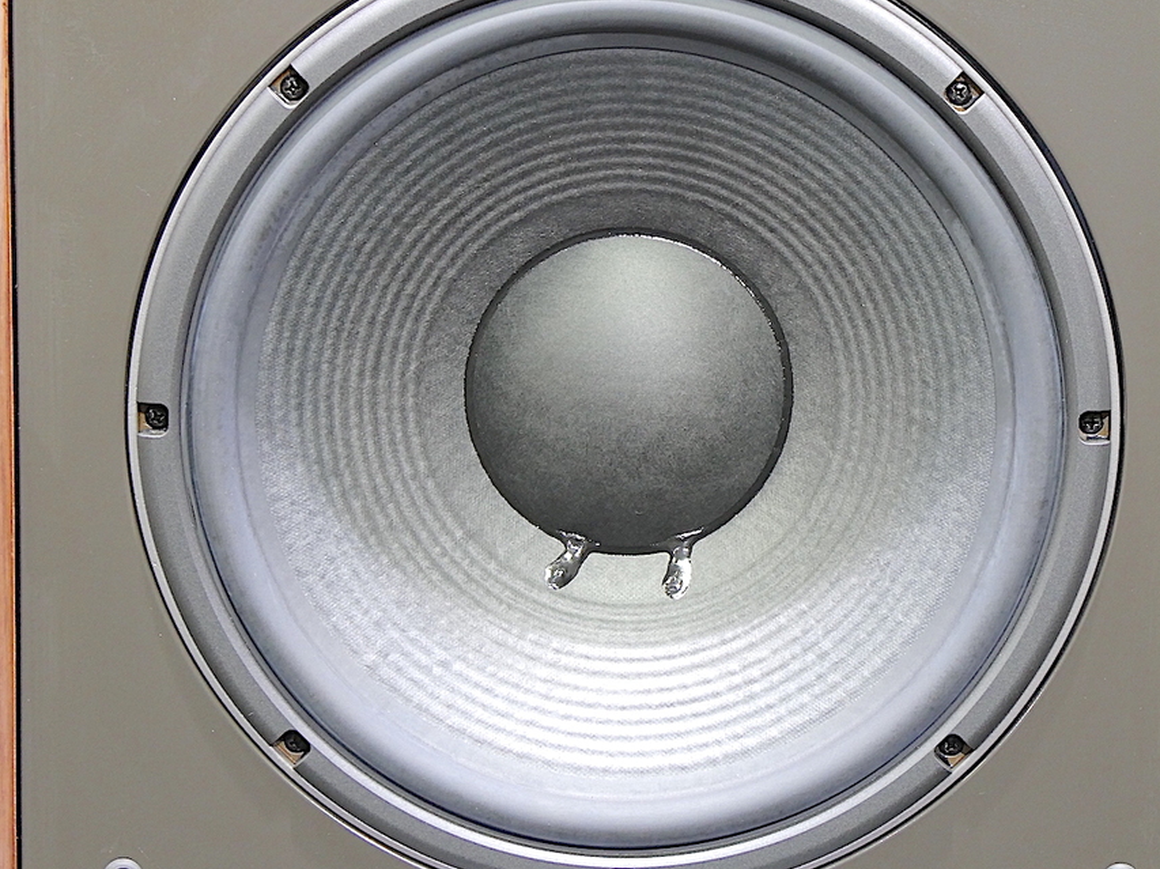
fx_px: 5091
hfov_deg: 13.0
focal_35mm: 152
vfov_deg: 9.8
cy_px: 423
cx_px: 641
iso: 200
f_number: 5.3
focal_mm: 24.2
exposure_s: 1/2
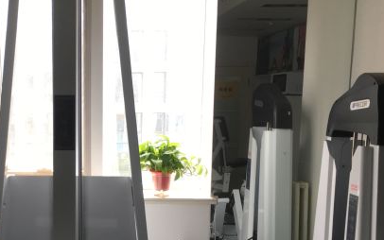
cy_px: 202
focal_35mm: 53
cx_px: 77
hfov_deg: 36.9
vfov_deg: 23.9
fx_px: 555
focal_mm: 4.15
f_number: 2.2
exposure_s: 1/100
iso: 40
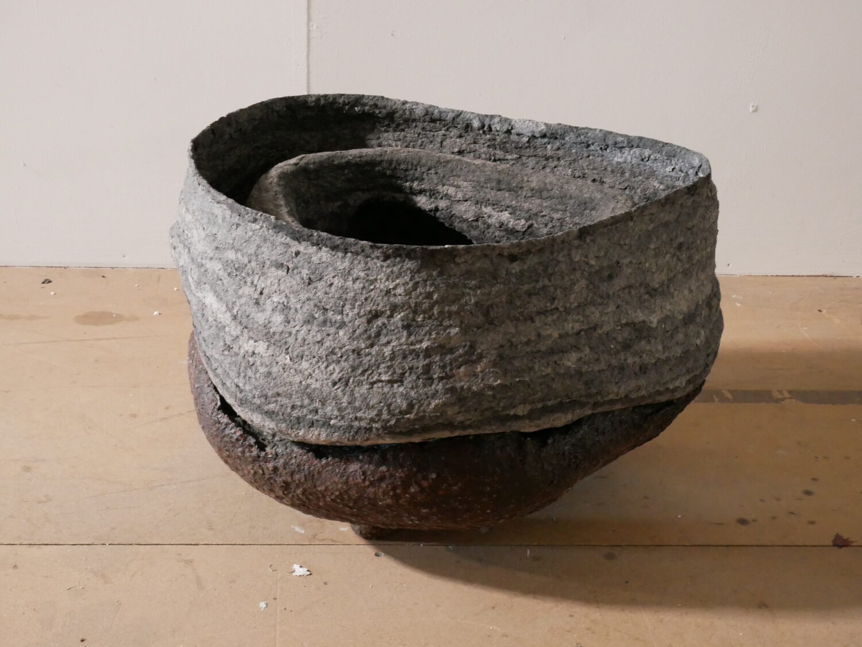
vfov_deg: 24.4
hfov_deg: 32.2
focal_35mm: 60
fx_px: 1495
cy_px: 324
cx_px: 431
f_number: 9
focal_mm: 30
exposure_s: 1/2.5
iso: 3200
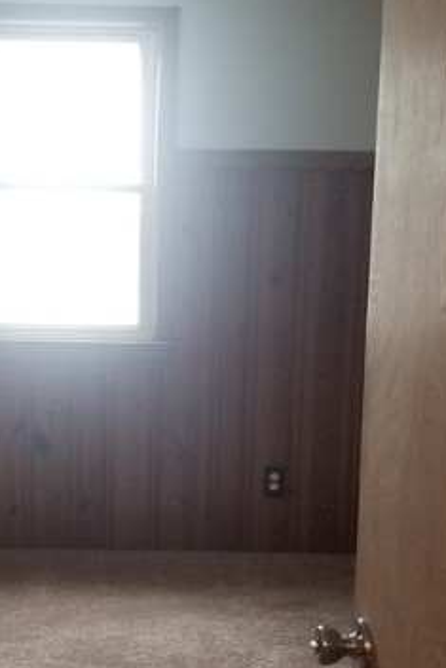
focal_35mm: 59
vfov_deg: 33.9
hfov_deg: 22.8
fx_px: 1095
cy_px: 353
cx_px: 106
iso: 160
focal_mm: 4.25
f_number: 1.7
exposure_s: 1/40
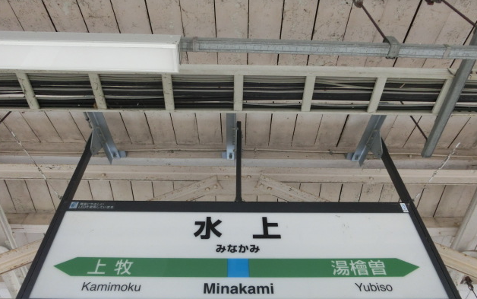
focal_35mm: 27
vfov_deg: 45.9
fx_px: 351
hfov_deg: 68.4
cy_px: 173
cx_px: 235
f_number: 3.5
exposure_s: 1/50
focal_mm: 4.5
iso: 400
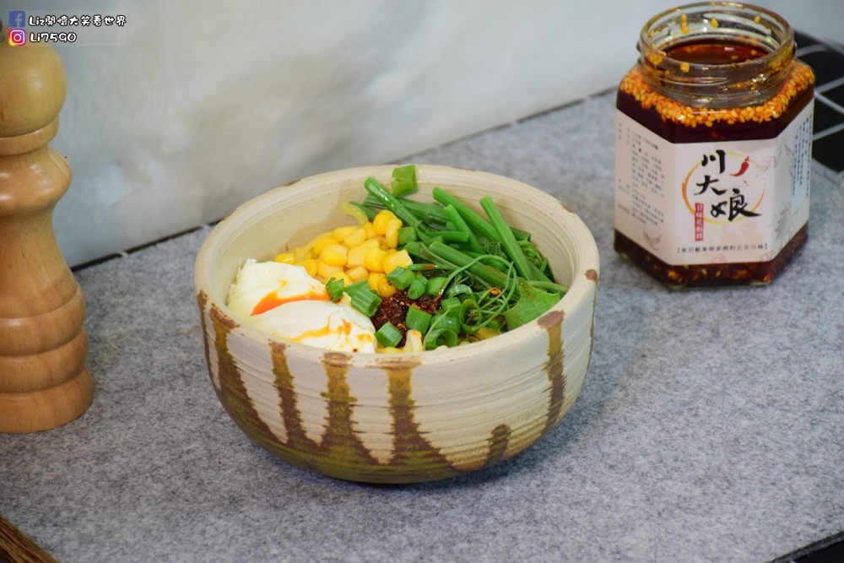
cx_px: 422
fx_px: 4291
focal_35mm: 183
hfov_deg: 11.2
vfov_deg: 7.5
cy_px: 282
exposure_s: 1/80
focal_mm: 122
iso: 1600
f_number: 5.6
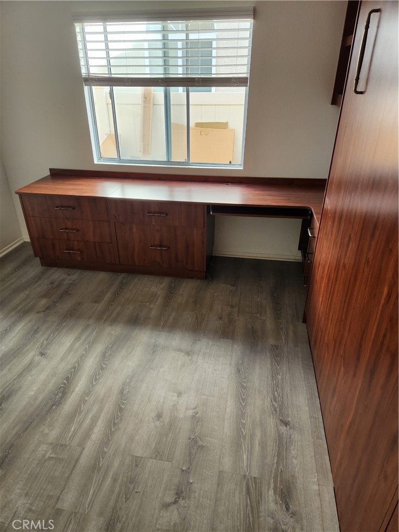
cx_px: 200
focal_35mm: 23
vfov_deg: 73.9
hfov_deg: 58.9
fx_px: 353
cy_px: 266
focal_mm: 5.4
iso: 160
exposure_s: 1/120
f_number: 1.8
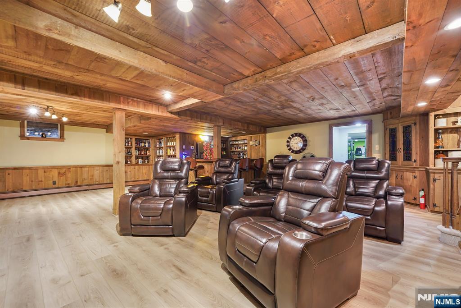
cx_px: 230
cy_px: 154
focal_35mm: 14
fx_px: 179
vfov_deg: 81.2
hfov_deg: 104.2
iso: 400
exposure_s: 2
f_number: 8
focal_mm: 14
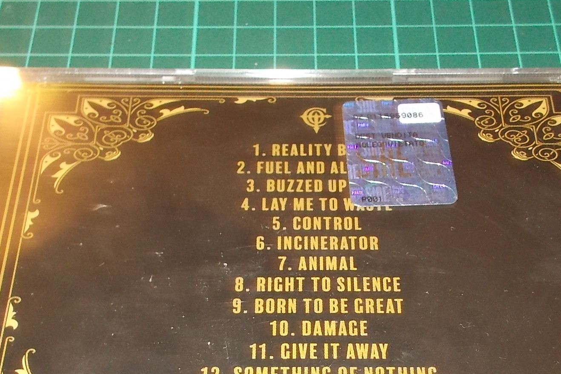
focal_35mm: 52
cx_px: 313
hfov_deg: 38.1
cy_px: 359
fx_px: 810
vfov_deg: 25.0
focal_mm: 4.1
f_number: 3.3
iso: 200
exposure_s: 1/30
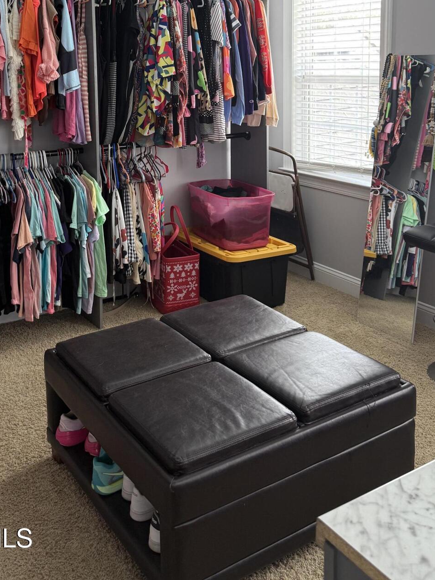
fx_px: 637
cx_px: 181
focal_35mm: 38
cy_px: 121
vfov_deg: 46.6
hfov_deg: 37.6
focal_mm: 6.76
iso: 125
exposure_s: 1/60
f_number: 1.78
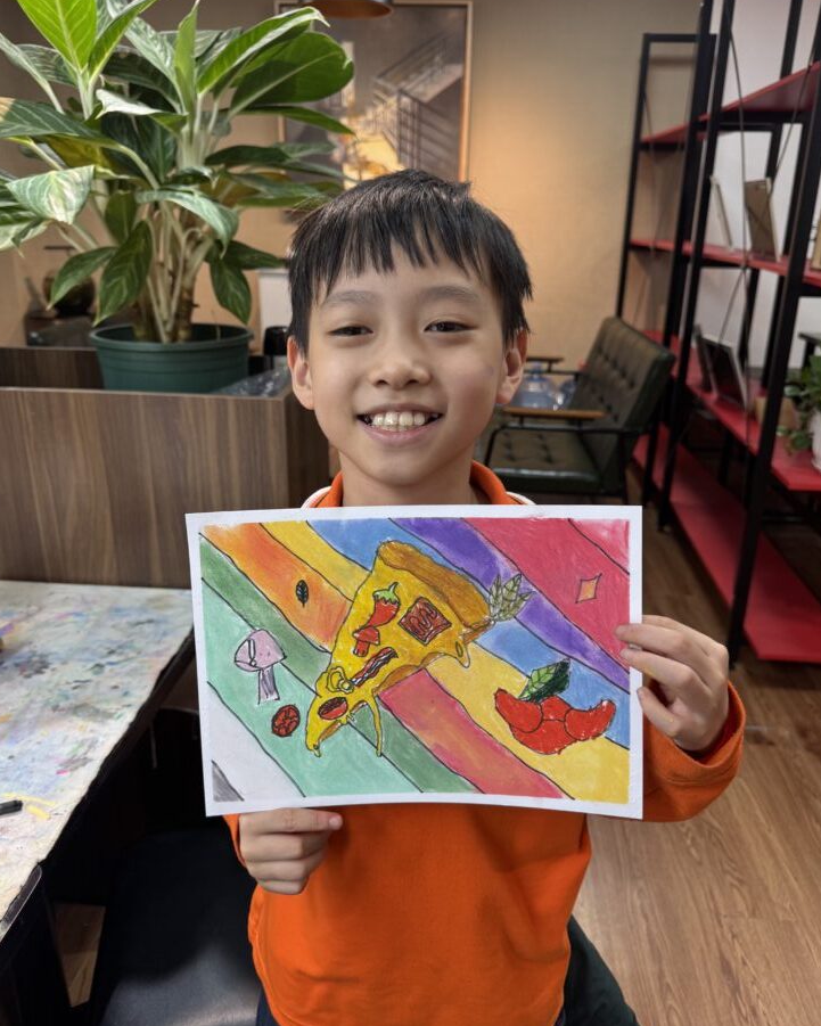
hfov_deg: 54.9
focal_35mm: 26
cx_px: 409
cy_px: 517
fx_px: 790
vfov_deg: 66.0
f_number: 1.78
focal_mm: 6.76
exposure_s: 1/100
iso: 100
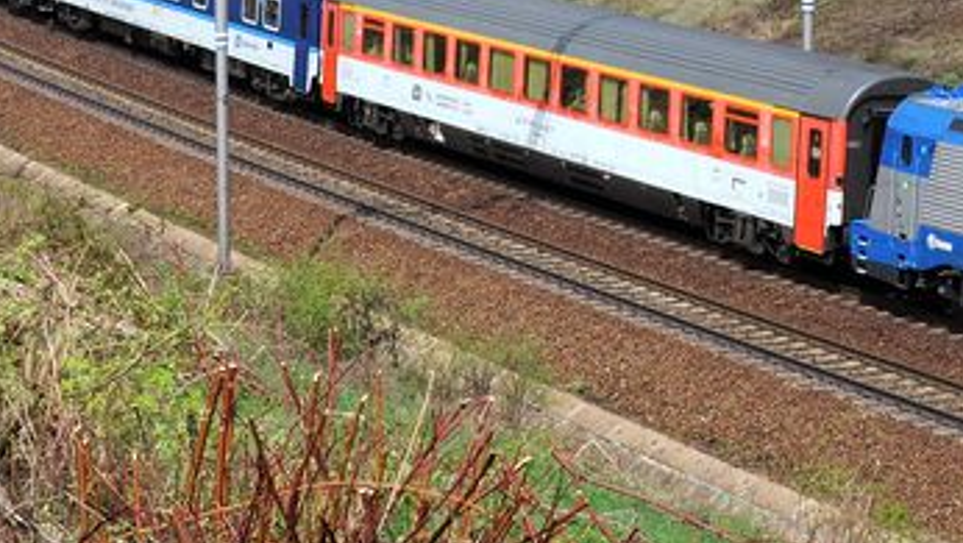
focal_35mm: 130
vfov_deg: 9.2
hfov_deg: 16.3
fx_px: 3321
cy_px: -173
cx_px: 863
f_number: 9
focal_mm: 28
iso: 250
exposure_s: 1/640
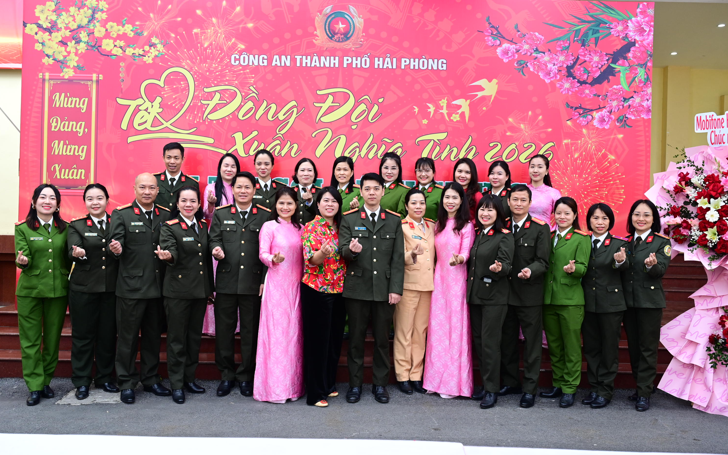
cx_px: 362
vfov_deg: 38.8
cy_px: 230
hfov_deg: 58.9
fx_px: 645
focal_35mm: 33
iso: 1000
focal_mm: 31.5
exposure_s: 1/200
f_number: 5
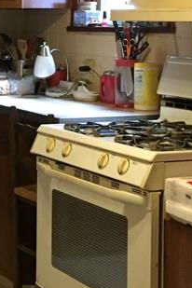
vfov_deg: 20.3
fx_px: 800
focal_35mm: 100
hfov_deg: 13.1
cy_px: 88
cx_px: -82
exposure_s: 1/15
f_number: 2.2
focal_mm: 4.15
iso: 400
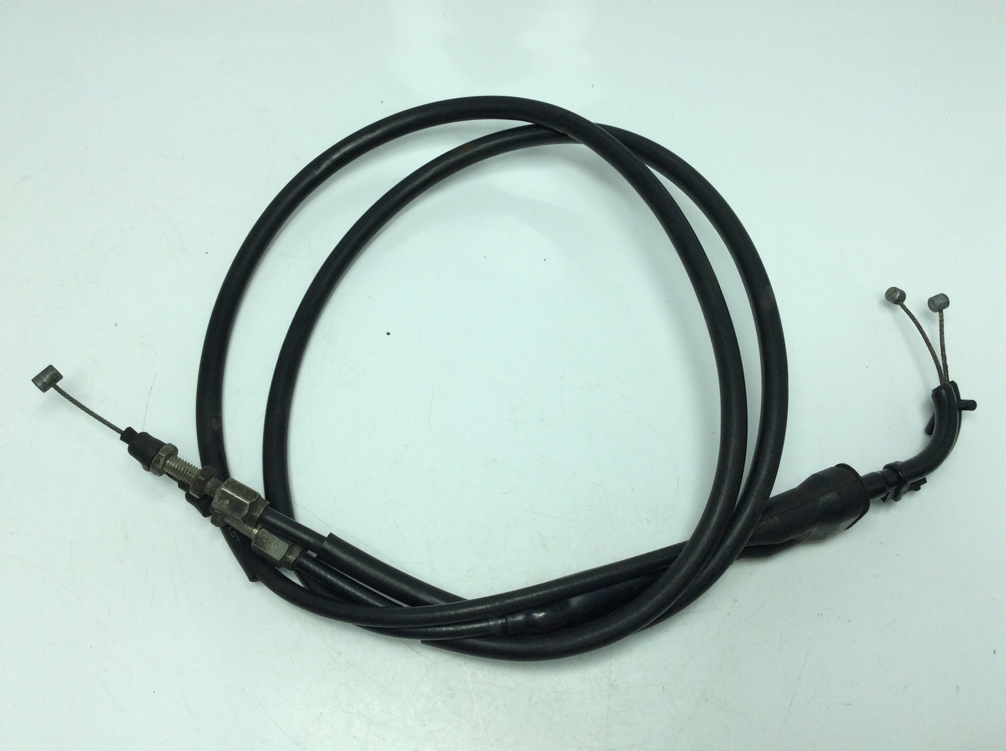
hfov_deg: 56.9
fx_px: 929
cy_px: 376
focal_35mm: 32
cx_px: 503
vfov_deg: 44.1
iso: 32
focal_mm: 3.3
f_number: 2.4
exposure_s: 1/476
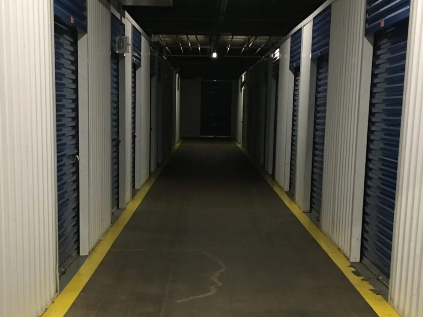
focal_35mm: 59
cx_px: 189
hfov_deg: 32.7
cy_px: 255
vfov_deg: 24.4
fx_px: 721
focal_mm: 4.15
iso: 125
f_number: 2.2
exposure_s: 1/30
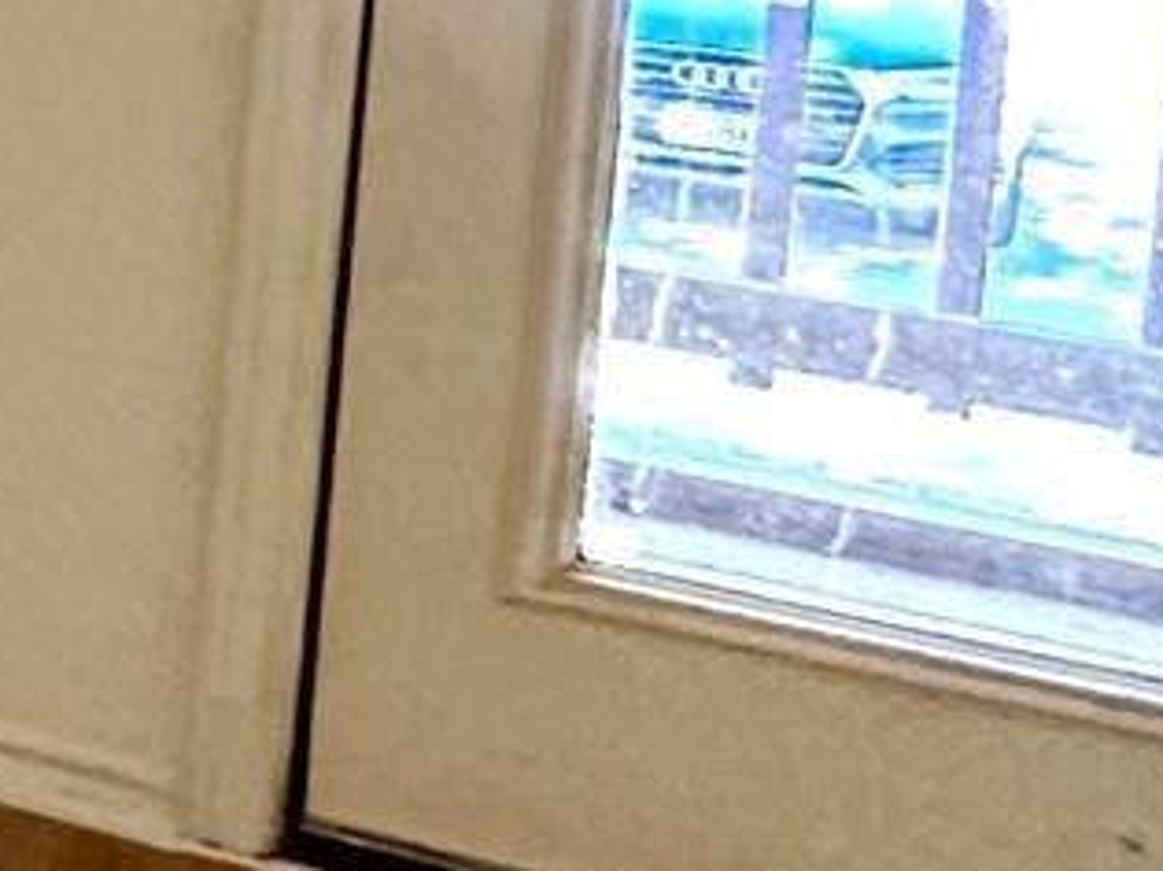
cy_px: -373
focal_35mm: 91
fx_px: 3056
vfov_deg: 15.2
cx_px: -2418
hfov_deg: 11.2
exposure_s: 1/63
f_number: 2.2
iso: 320
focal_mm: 2.22
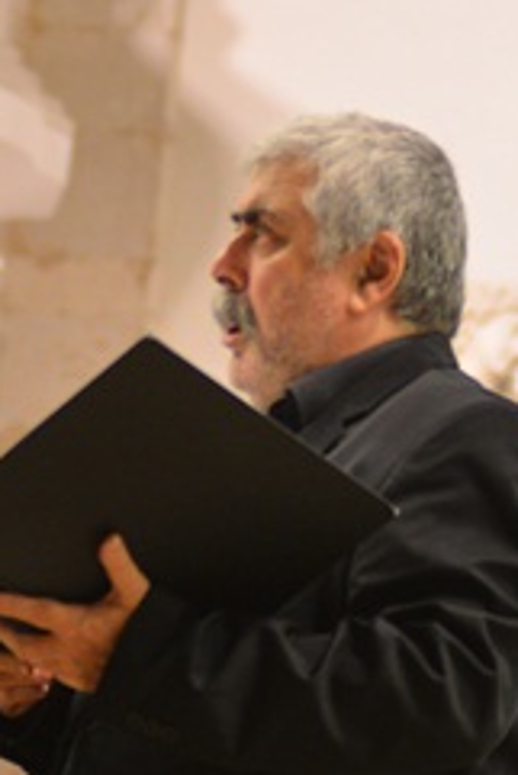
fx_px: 7327
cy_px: 106
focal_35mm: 340
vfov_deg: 6.0
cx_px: 148
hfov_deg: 4.0
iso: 1000
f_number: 2.8
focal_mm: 80
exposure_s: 1/100
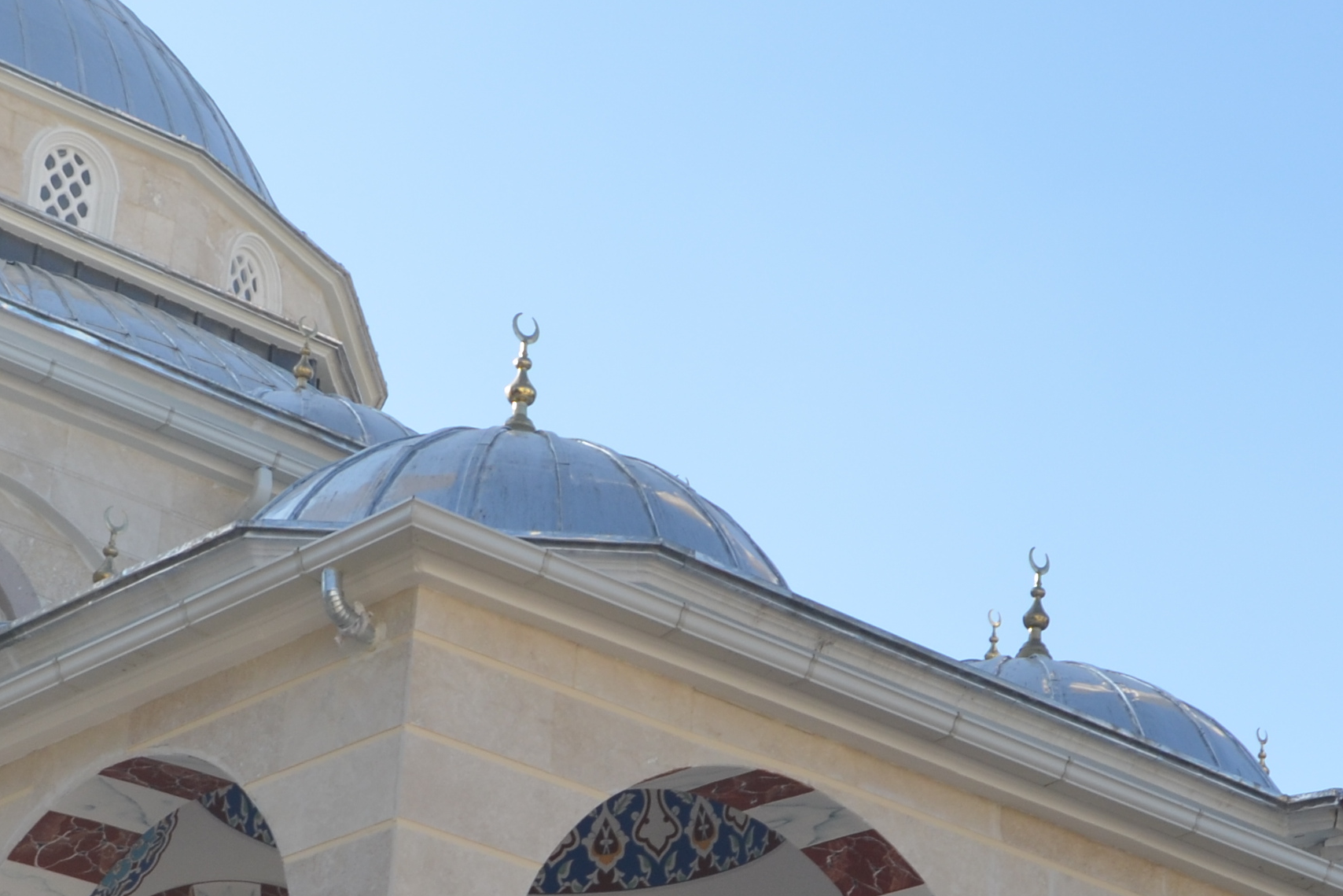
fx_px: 3544
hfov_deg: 21.4
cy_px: 948
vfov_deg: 14.1
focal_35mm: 95
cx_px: 835
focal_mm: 22
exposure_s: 1/250
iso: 200
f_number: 8
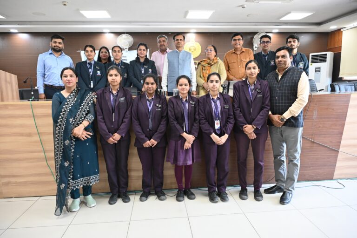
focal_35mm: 24
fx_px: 238
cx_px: 178
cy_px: 119
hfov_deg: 73.8
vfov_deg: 53.1
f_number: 4
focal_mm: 24
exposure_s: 1/100
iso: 3200
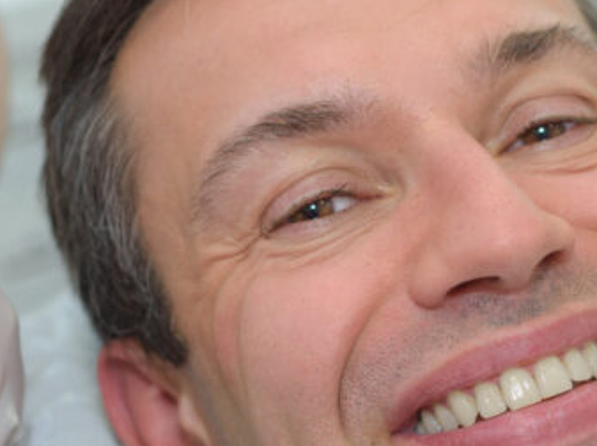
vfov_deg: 12.3
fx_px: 2067
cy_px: 309
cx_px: 645
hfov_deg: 16.0
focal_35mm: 120
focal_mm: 35
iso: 160
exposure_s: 1/100
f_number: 3.2
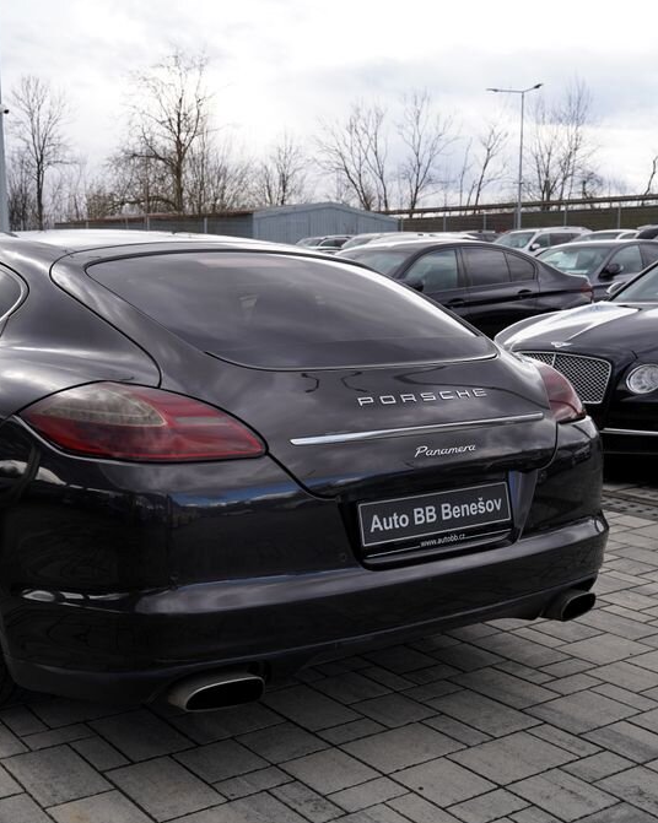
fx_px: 1048
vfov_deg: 42.9
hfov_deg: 34.3
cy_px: 416
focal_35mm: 43
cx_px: 188
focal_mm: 30
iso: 100
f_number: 6.3
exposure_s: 1/160
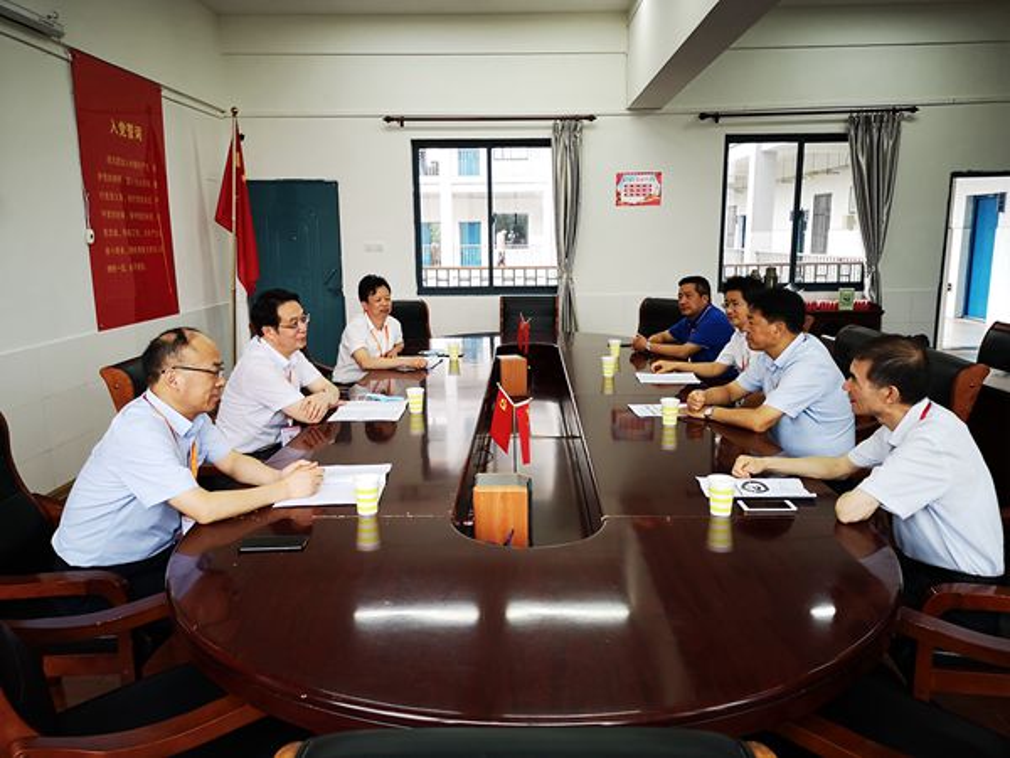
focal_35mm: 27
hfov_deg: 65.3
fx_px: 788
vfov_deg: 51.4
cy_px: 379
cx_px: 505
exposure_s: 1/100
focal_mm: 5.58
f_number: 1.8
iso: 100
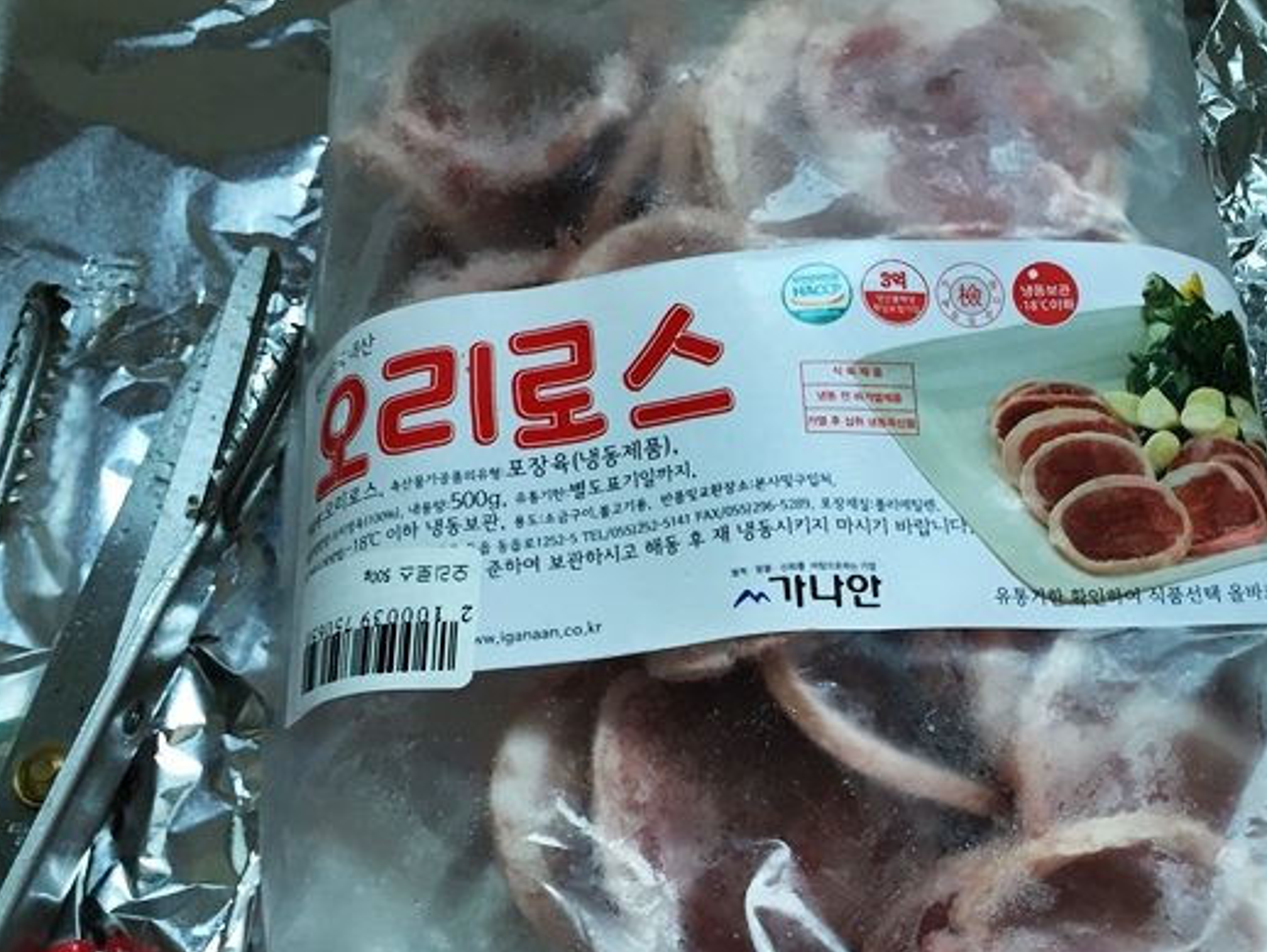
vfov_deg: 33.9
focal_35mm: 42
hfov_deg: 44.4
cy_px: 667
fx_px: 1538
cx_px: 800
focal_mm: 4.15
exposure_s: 1/30
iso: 32
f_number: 2.2
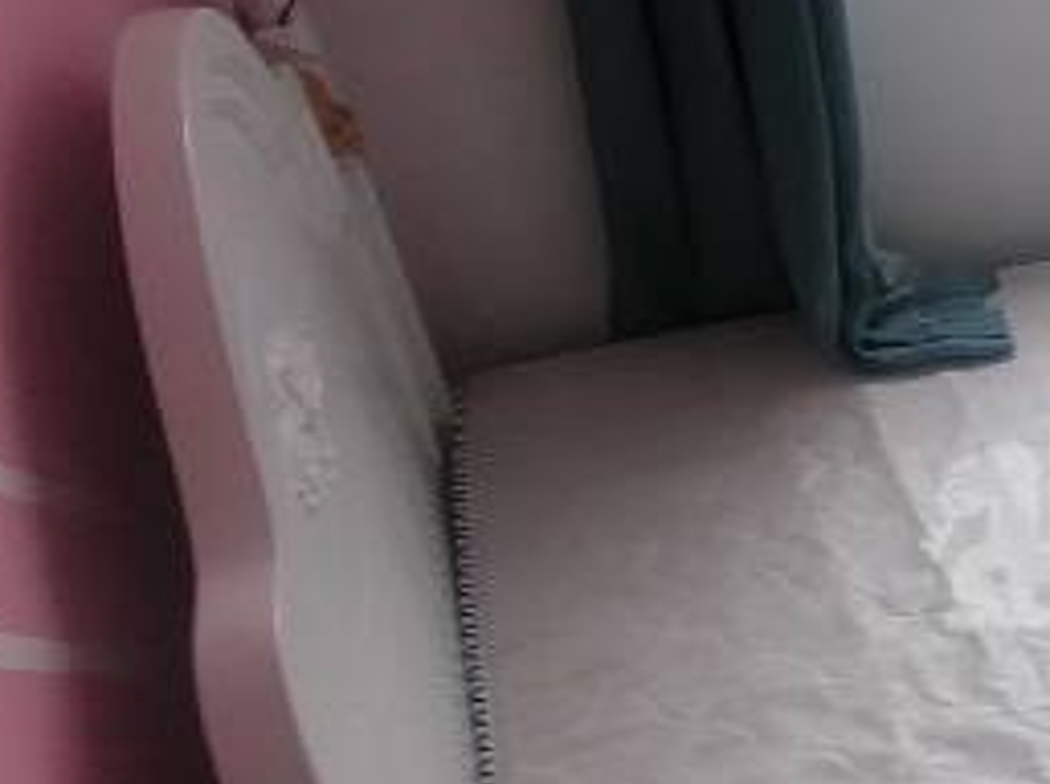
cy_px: 523
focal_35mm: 53
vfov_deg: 27.3
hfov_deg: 30.9
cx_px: 1246
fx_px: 1605
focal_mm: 2.7
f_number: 2.4
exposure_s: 1/100
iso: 50
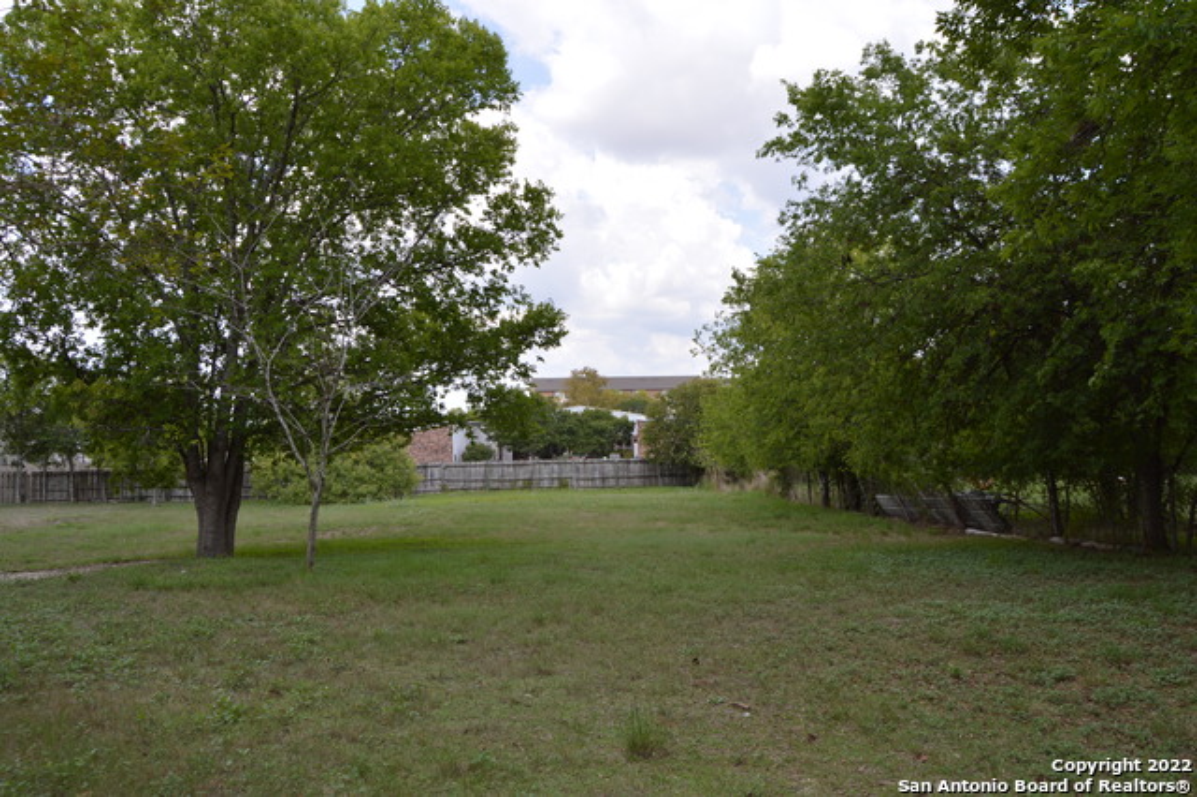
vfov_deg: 47.9
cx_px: 598
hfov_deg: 67.4
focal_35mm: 27
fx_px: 897
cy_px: 398
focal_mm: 18
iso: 100
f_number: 6.3
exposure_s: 1/200
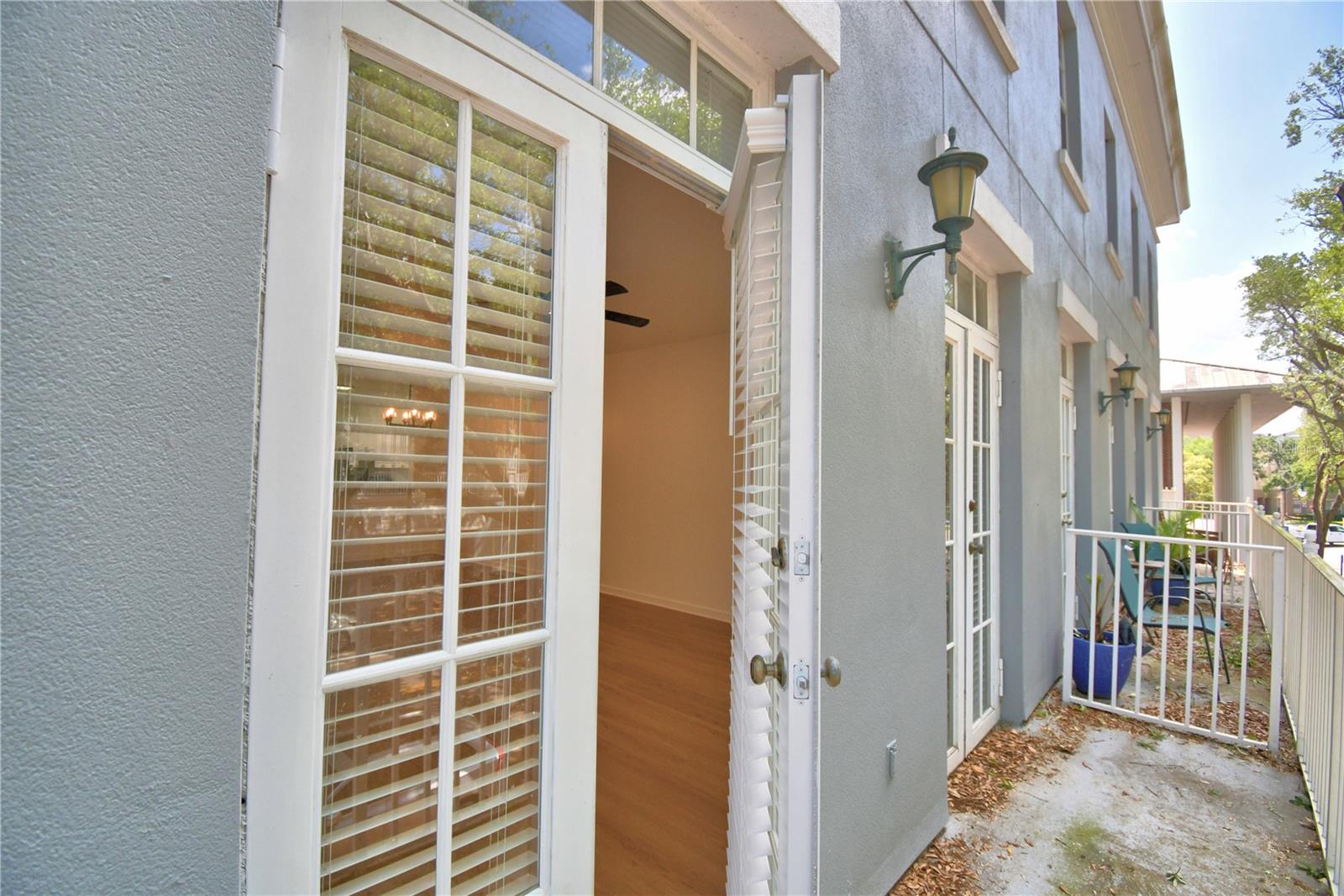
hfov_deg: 100.4
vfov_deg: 77.3
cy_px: 448
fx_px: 560
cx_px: 672
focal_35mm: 15
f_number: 4.5
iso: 200
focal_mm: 10
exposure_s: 1/500
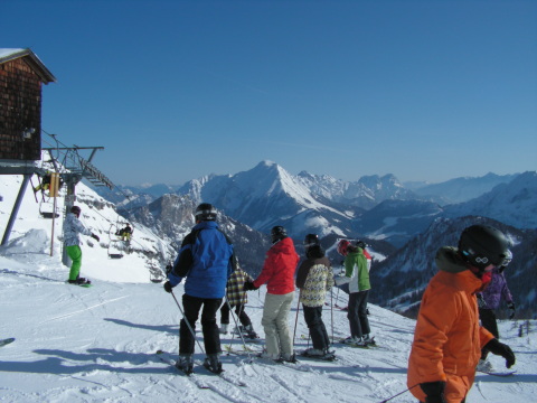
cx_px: 268
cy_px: 202
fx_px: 558
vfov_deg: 39.7
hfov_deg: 51.4
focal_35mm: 36
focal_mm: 6
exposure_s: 1/2000
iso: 50
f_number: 3.2
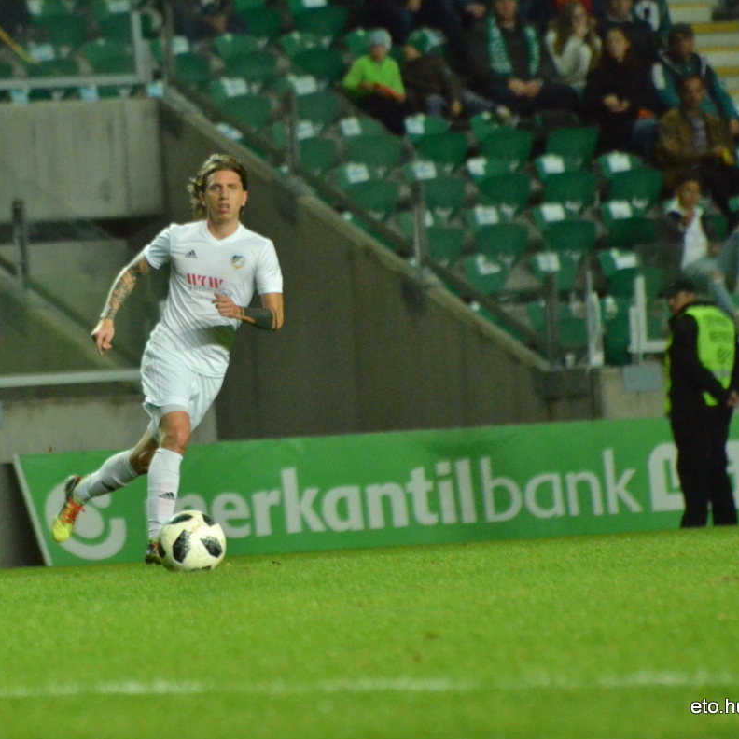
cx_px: 214
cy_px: 370
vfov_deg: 3.0
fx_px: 13960
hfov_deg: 3.0
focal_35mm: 578
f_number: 5.6
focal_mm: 300
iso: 5000
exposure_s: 1/500
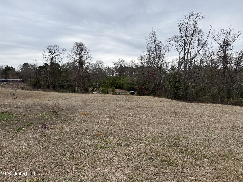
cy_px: 91
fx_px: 168
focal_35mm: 24
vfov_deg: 56.8
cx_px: 122
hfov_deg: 71.6
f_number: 1.78
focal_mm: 6.76
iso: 80
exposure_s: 1/1464
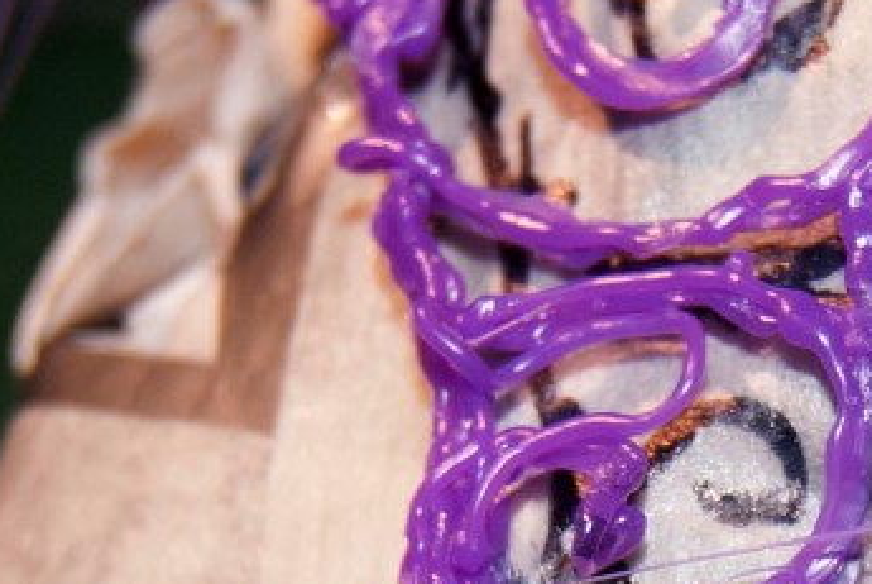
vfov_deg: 6.3
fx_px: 5271
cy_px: 774
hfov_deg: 9.4
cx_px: 820
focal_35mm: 217
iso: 200
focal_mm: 31
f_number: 4.5
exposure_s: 1/60
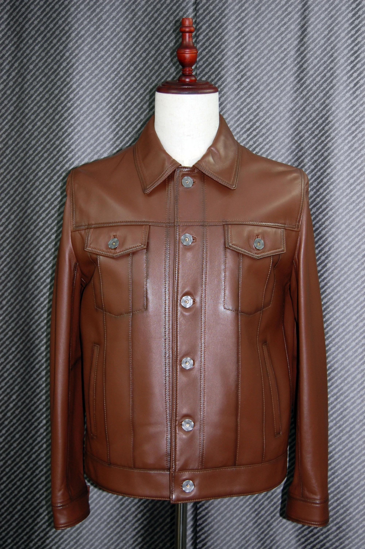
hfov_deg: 26.4
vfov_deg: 38.9
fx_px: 777
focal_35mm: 51
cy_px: 274
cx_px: 182
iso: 400
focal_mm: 34
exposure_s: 1/60
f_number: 4.5
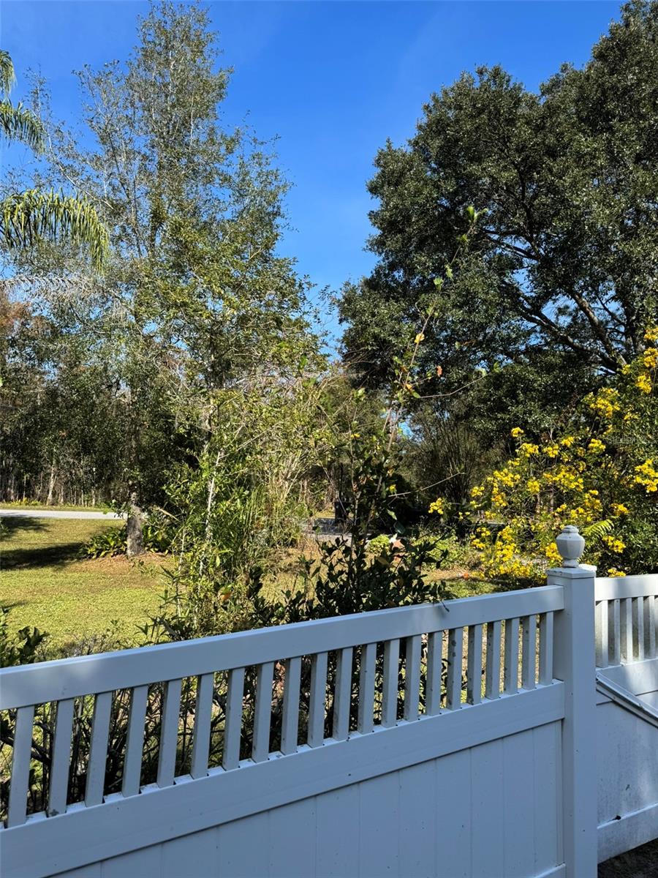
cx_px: 329
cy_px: 439
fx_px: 608
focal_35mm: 24
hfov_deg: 56.8
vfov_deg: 71.6
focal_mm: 6.76
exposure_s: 1/2252
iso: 80
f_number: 1.78
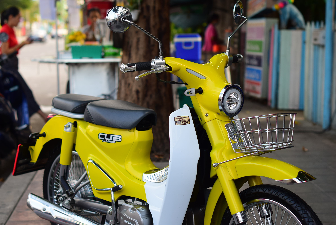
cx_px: 168
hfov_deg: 27.0
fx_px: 701
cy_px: 112
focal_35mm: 75
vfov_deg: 18.2
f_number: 2.8
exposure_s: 1/400
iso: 220
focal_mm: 50
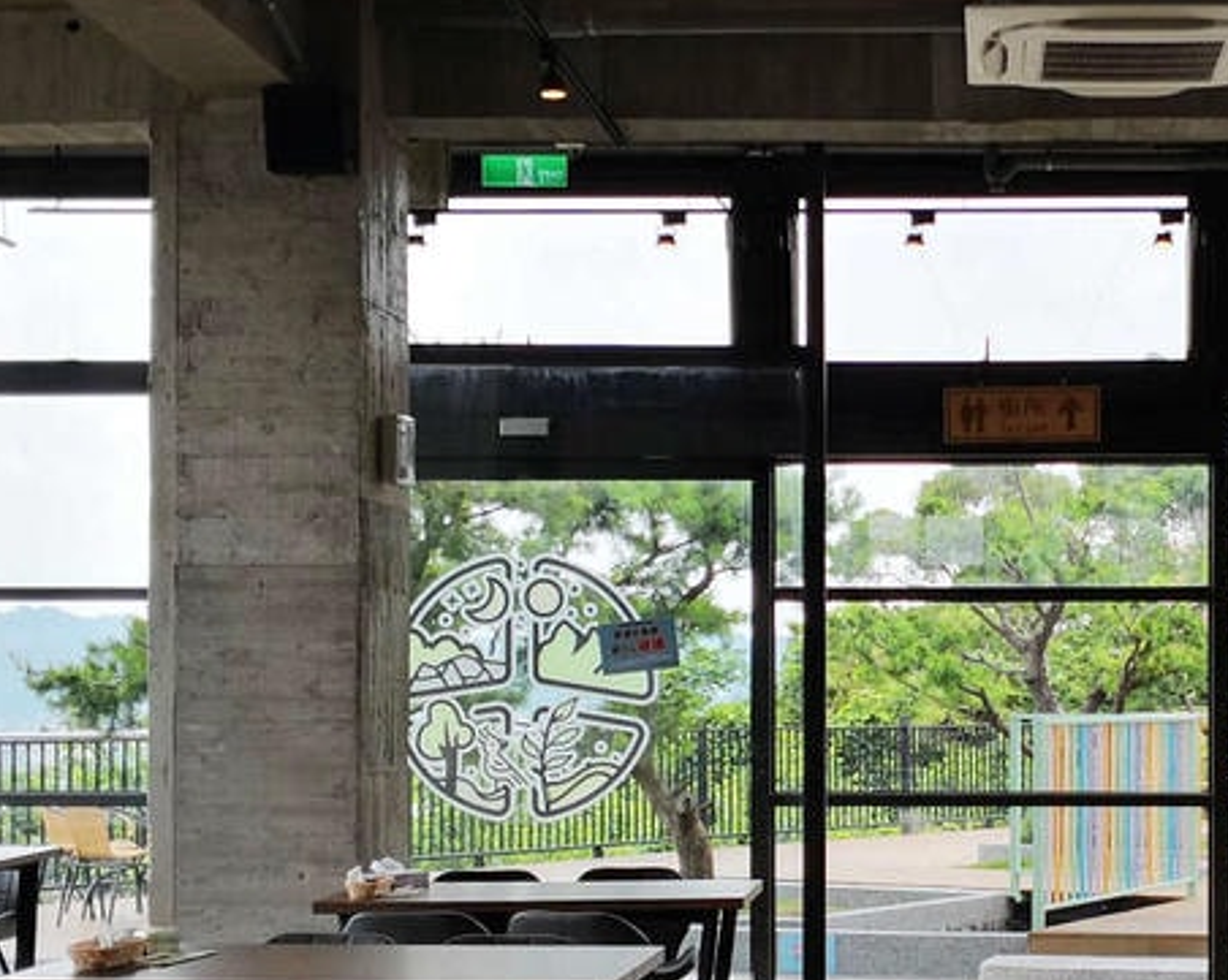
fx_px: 2542
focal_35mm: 70
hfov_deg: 26.7
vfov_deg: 21.7
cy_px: 676
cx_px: 962
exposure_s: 1/844
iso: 50
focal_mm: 3.95
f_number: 1.6
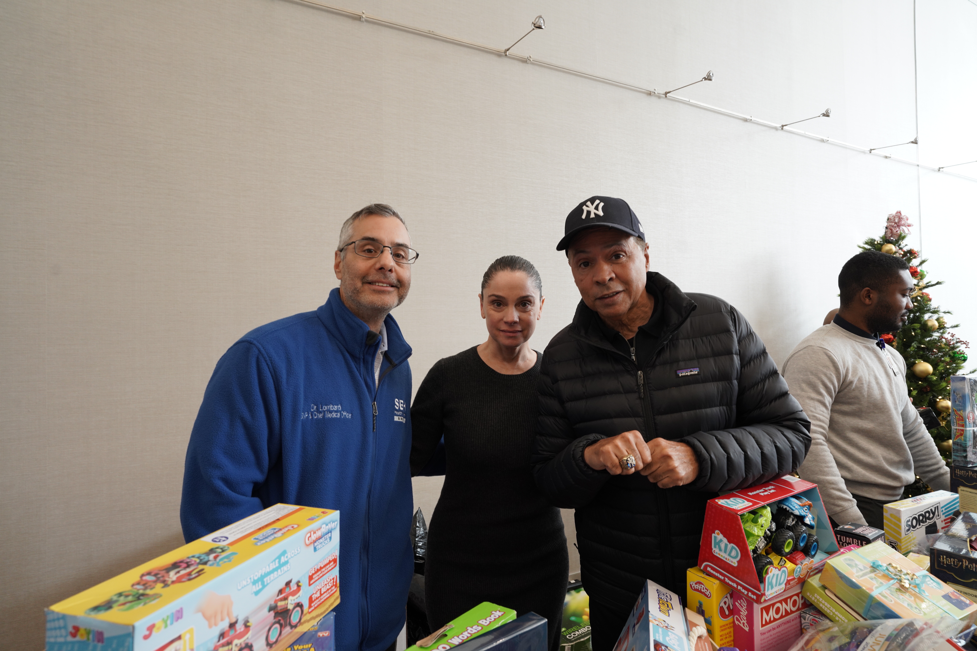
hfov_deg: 84.0
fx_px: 543
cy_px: 326
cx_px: 488
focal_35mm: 20
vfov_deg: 61.9
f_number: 6.3
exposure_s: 1/30
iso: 640
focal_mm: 20
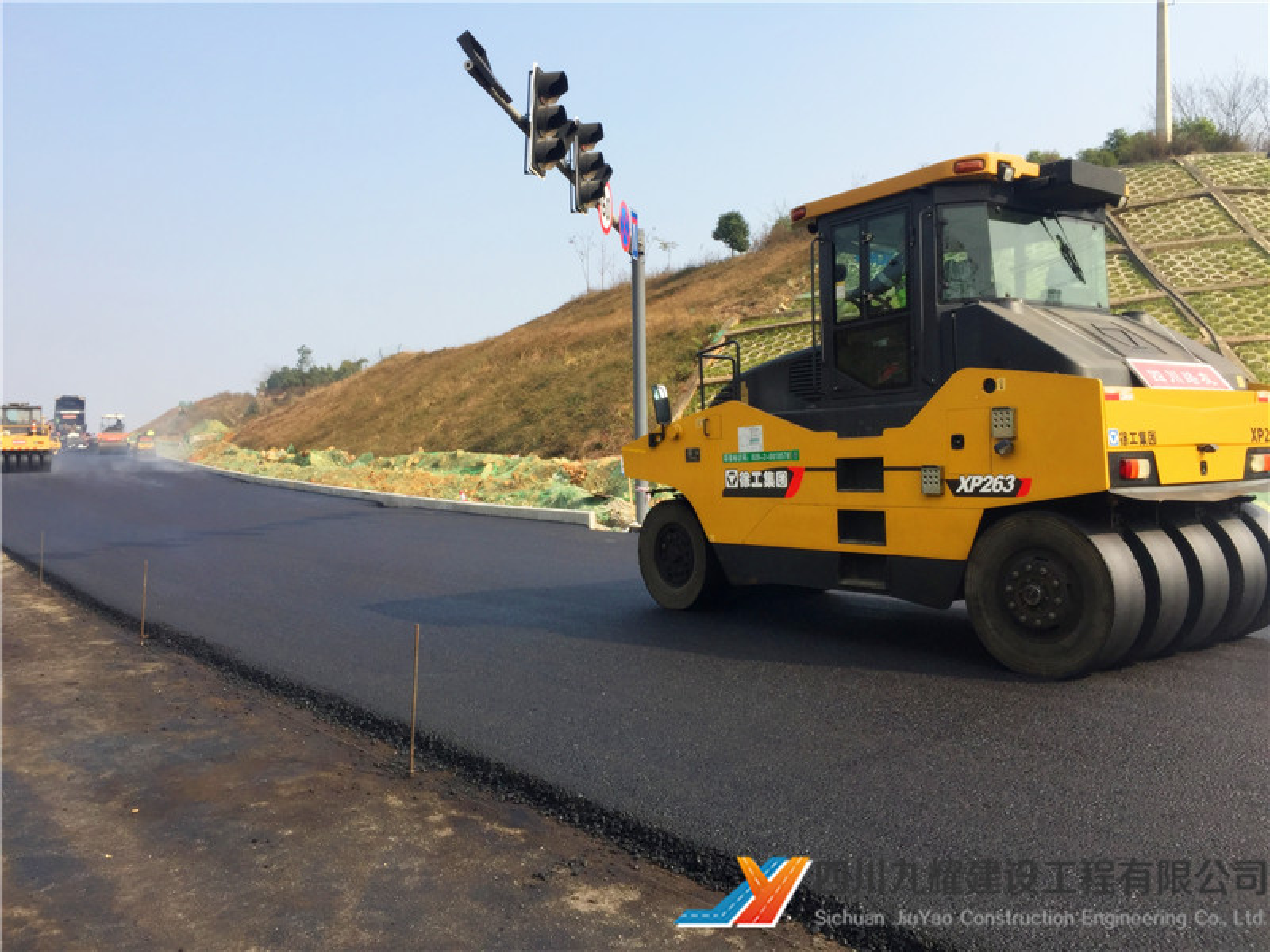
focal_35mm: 29
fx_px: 1064
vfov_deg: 48.2
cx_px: 635
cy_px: 476
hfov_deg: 61.7
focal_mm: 4.15
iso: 32
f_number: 2.2
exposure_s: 1/1721
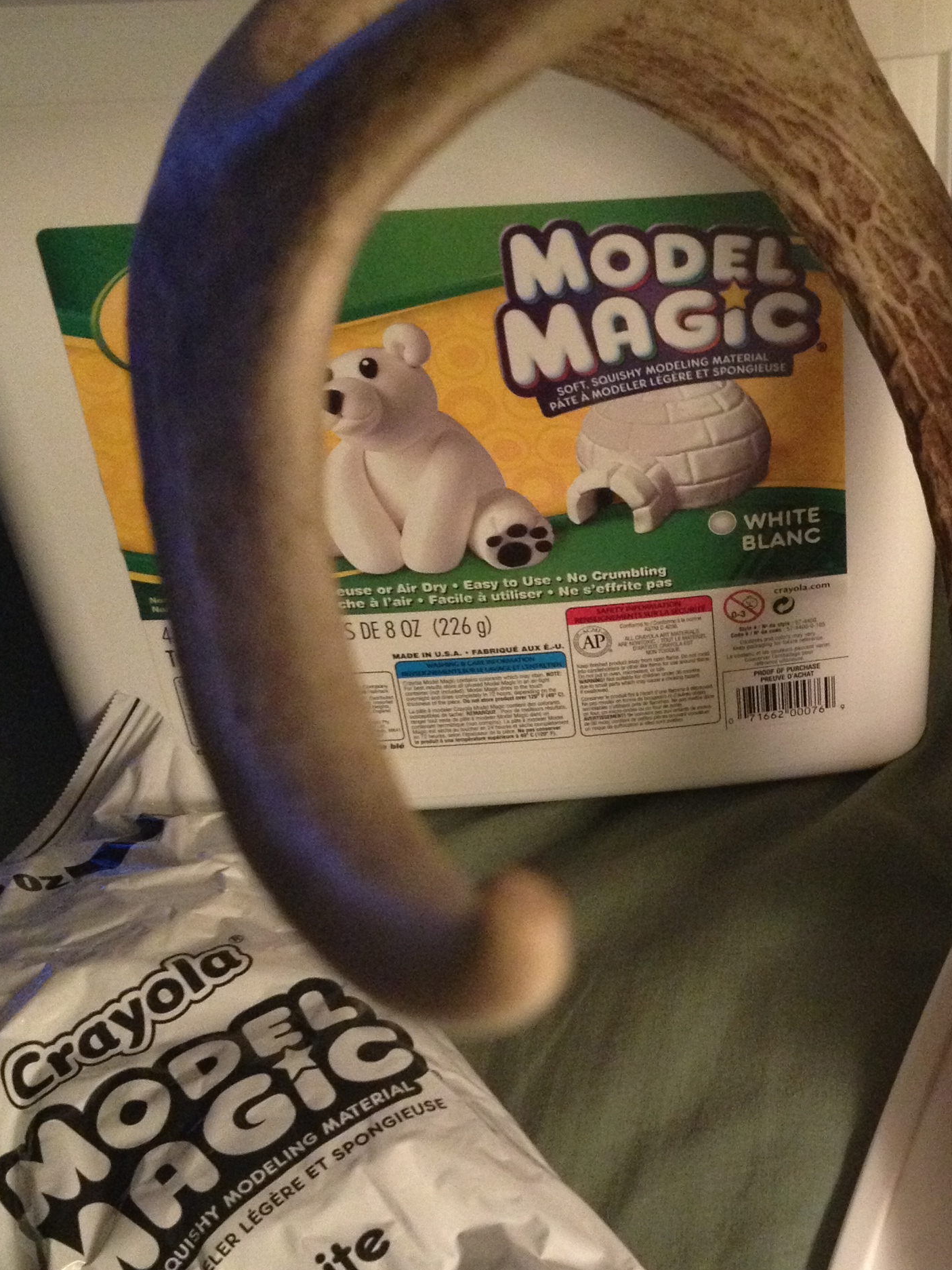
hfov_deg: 23.6
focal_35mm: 61
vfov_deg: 31.6
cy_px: 774
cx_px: 806
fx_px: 2237
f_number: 2.4
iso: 400
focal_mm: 4.28
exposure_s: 1/20
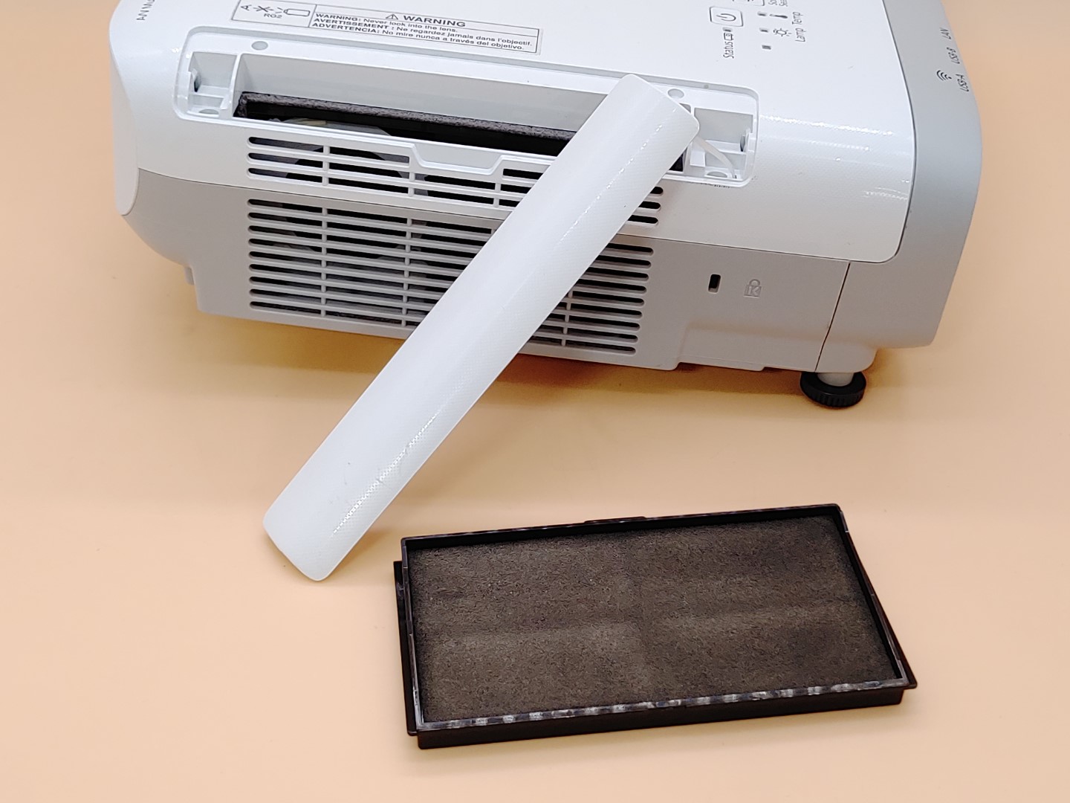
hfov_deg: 38.9
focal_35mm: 49
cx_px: 535
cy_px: 402
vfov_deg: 29.7
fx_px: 1515
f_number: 1.8
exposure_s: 1/61
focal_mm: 4.36
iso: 50
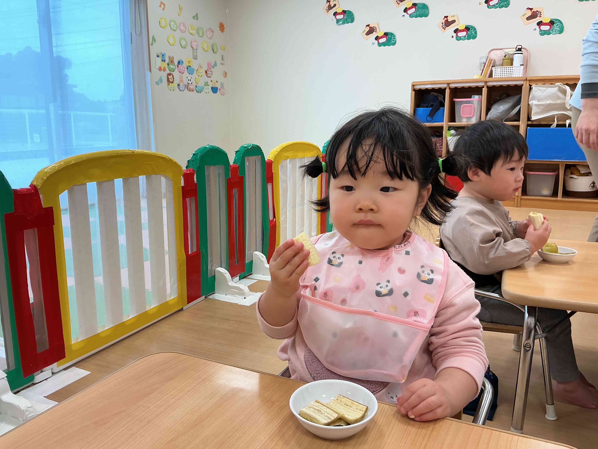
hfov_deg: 61.7
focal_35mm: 29
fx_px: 501
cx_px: 299
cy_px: 224
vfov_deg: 48.2
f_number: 1.8
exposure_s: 1/120
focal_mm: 3
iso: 40
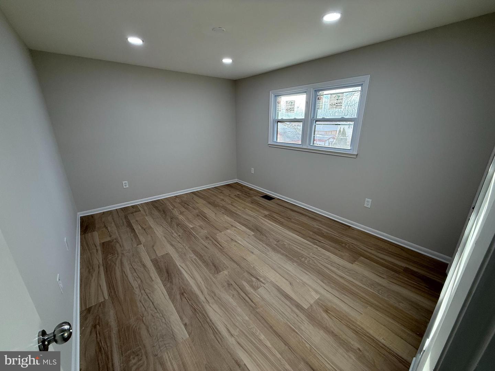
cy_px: 186
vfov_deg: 85.7
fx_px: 200
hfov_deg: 102.1
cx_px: 248
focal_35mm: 14
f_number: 2.2
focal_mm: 2.22
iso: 100
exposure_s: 1/120
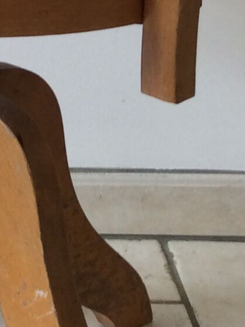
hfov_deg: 9.8
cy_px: -101
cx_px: -75
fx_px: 1399
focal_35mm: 148
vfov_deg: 12.9
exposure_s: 1/25
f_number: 2.4
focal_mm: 3.3
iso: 32
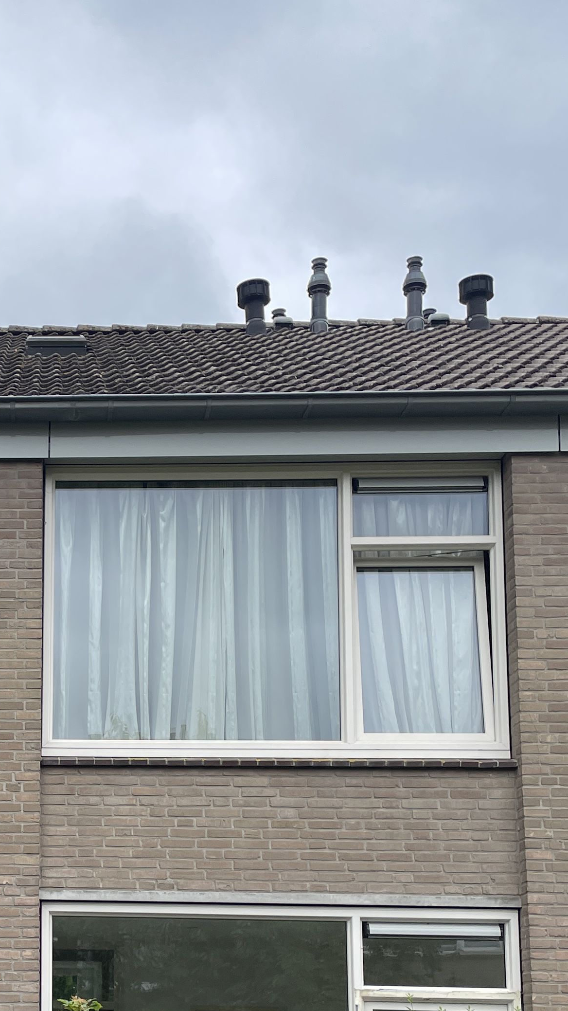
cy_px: 814
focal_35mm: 55
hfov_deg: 20.8
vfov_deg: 36.5
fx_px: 1473
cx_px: -50
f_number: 1.6
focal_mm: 4.2
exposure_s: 1/1689
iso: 32
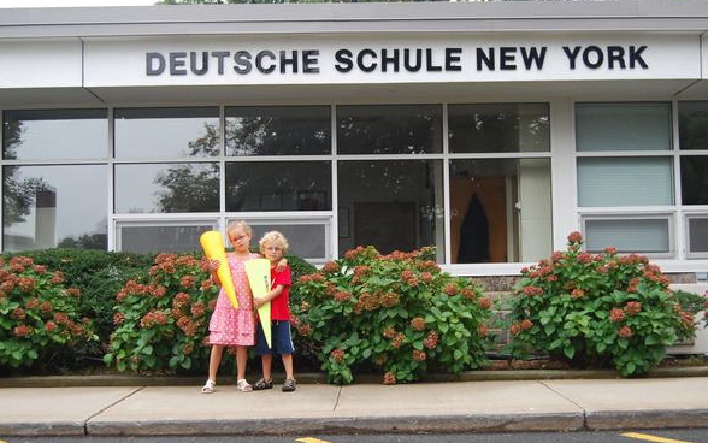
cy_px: 243
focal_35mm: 50
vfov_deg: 25.8
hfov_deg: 40.3
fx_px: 965
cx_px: 350
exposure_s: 1/100
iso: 200
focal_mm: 30
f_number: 5
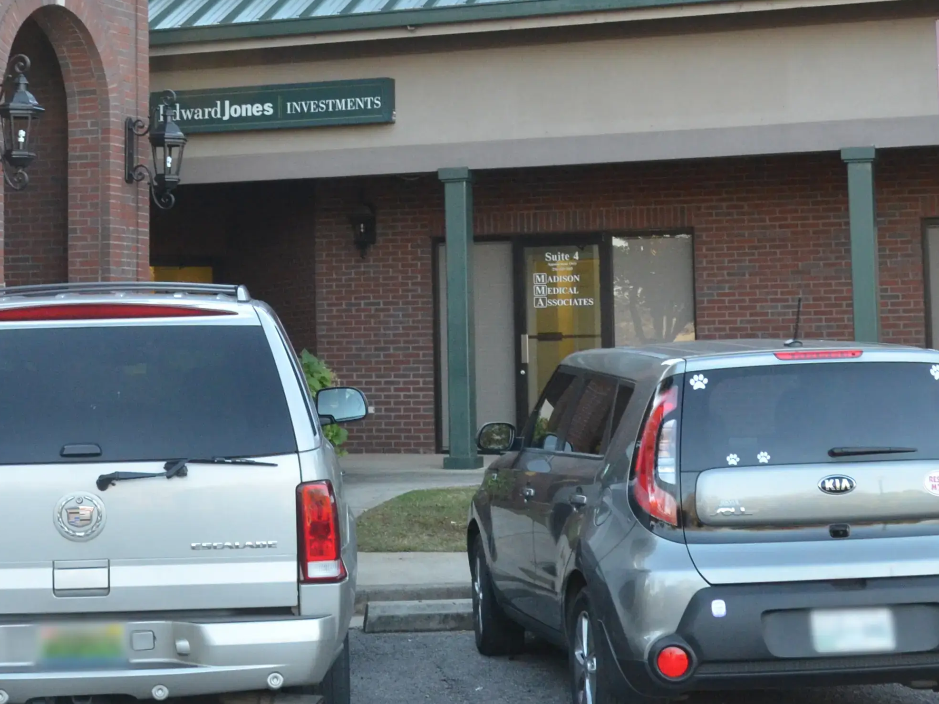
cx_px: 313
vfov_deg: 18.4
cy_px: 85
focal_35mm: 79
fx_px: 2143
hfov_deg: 24.6
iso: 1250
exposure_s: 1/250
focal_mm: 22
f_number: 8
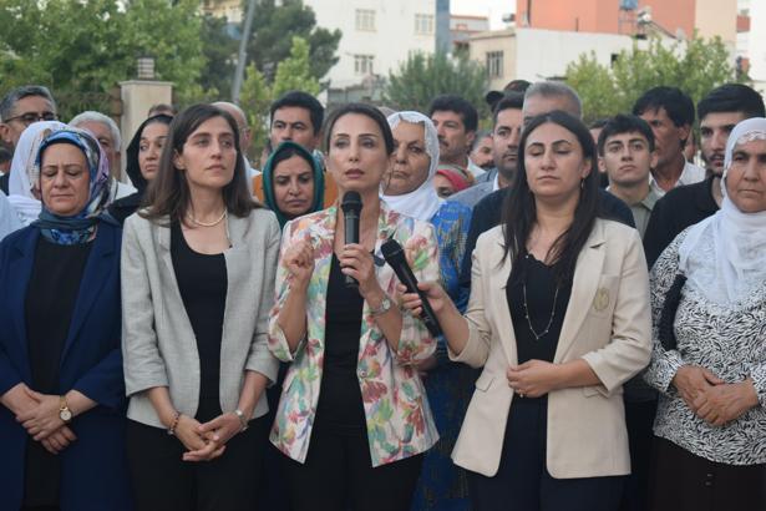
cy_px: 256
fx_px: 1755
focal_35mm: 82
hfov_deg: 24.6
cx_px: 383
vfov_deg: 16.6
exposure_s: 1/60
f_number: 5.6
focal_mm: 55
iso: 800
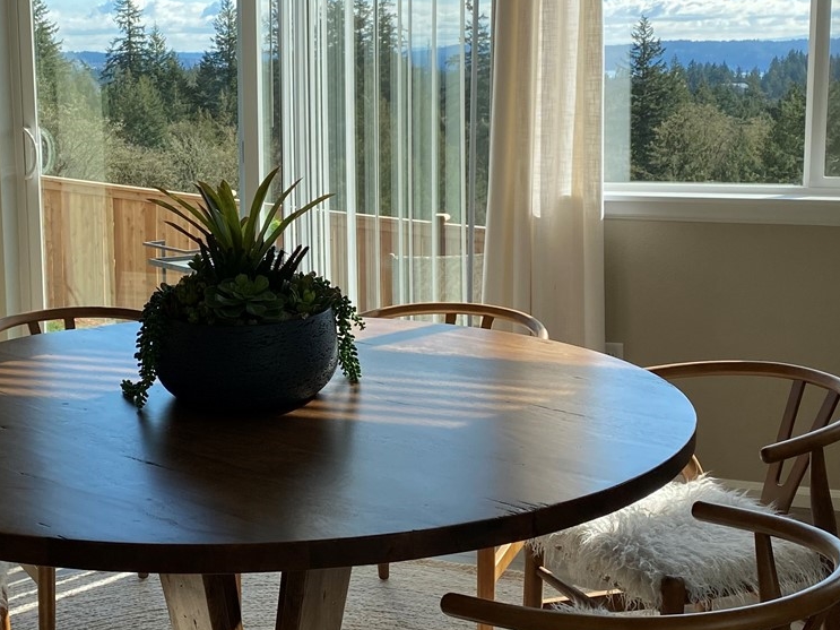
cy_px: 271
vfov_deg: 26.1
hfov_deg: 34.1
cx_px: 287
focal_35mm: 56
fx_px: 1359
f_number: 1.8
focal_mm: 4.25
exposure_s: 1/1218
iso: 32
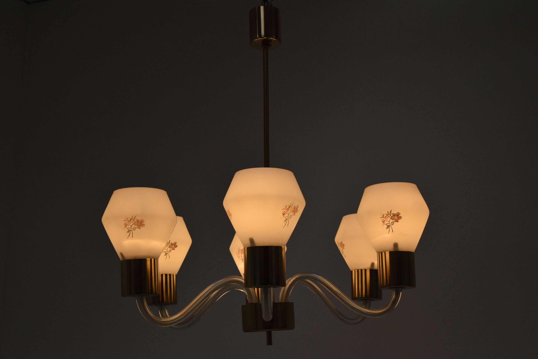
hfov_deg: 42.3
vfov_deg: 29.0
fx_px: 695
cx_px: 269
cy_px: 180
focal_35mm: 46
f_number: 9
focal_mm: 31
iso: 1600
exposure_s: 1/1250
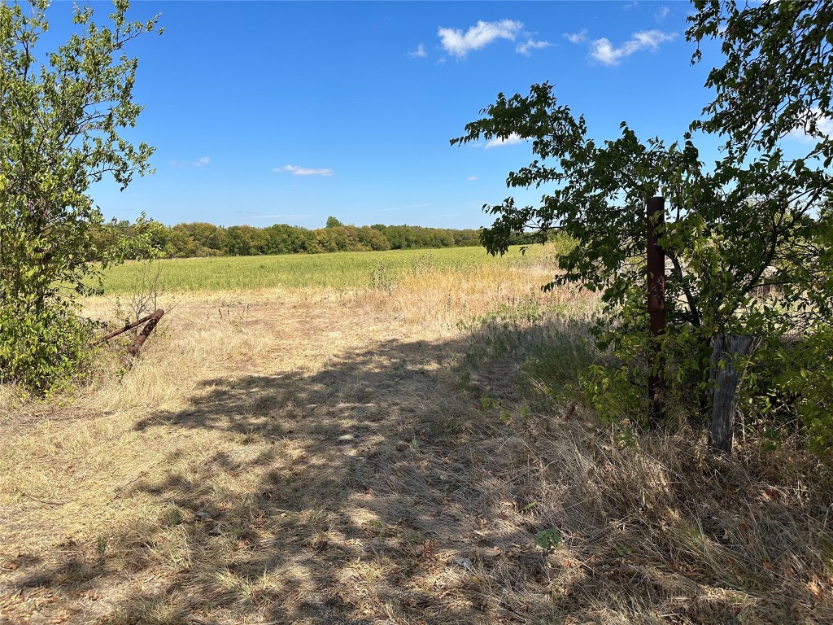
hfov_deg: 71.6
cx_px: 416
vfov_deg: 56.8
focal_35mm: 24
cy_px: 312
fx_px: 578
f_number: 1.78
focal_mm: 6.86
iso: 80
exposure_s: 1/4348
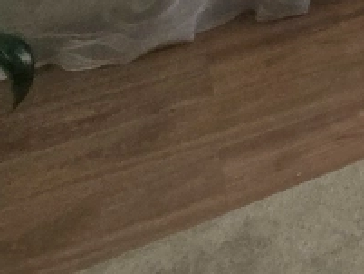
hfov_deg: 11.6
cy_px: -455
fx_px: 852
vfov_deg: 12.4
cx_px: 1087
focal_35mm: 81
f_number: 2.2
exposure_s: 1/50
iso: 80
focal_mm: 2.2
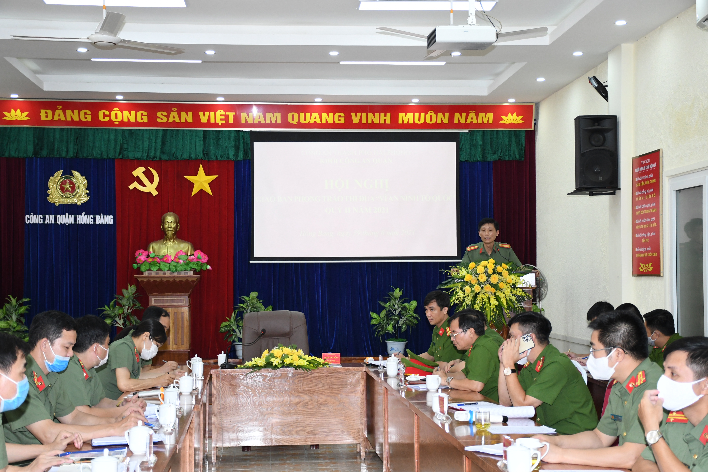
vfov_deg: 23.8
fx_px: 1121
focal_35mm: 57
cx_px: 354
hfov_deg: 35.1
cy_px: 236
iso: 1600
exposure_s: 1/200
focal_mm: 38
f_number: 4.5
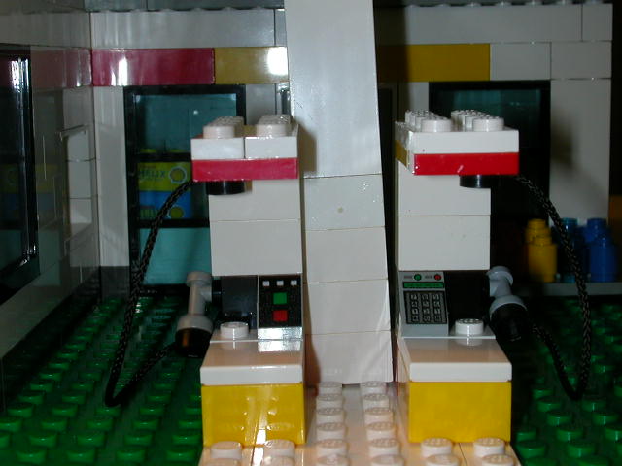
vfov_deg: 22.9
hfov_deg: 30.3
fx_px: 1150
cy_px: 233
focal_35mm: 64
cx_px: 311
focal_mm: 9.7
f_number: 5.9
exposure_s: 1/59.9
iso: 100
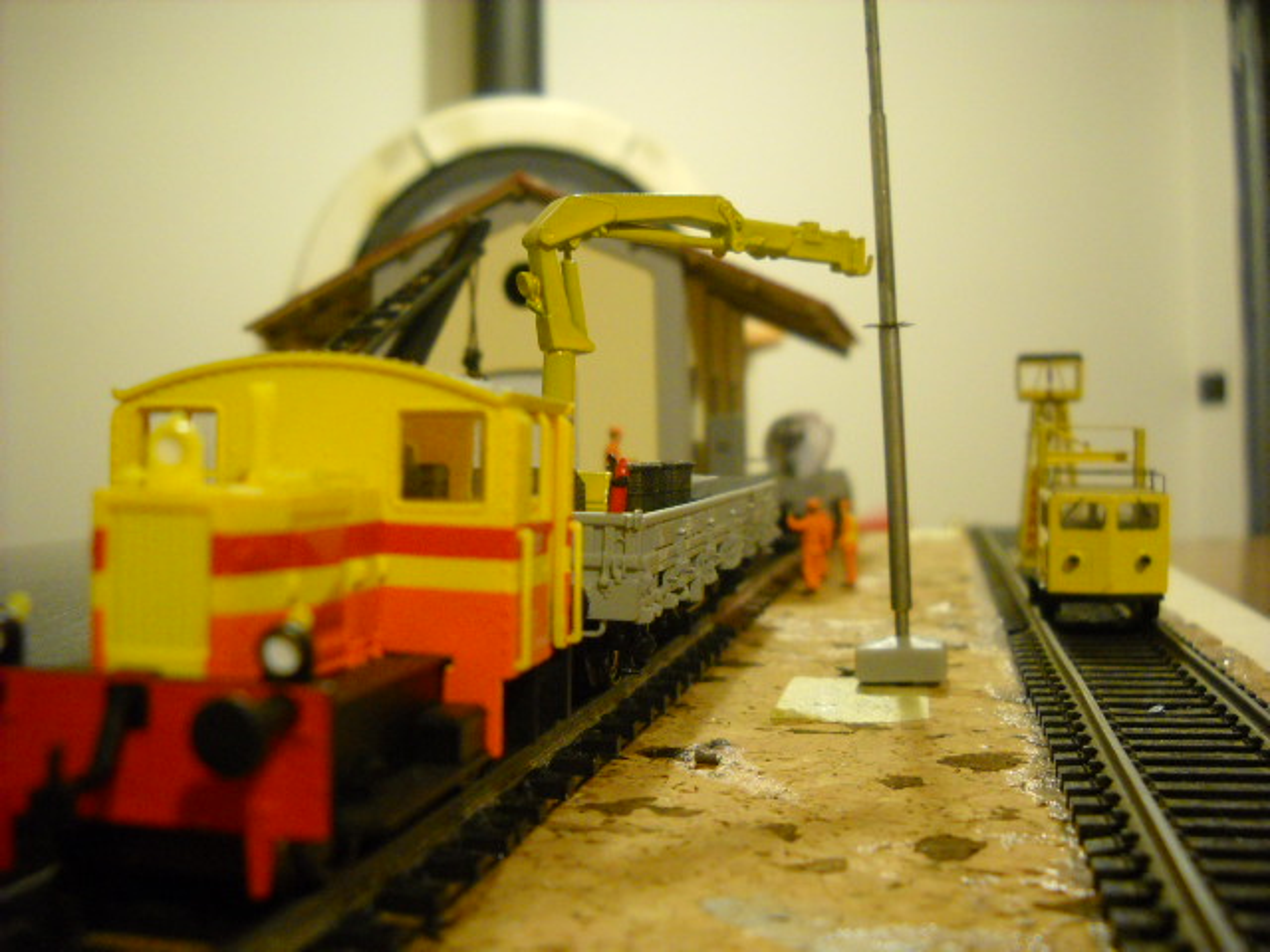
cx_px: 635
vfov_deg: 35.1
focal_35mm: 41
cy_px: 476
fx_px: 1504
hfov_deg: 45.8
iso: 496
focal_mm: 6.72
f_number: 3.1
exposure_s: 1/8
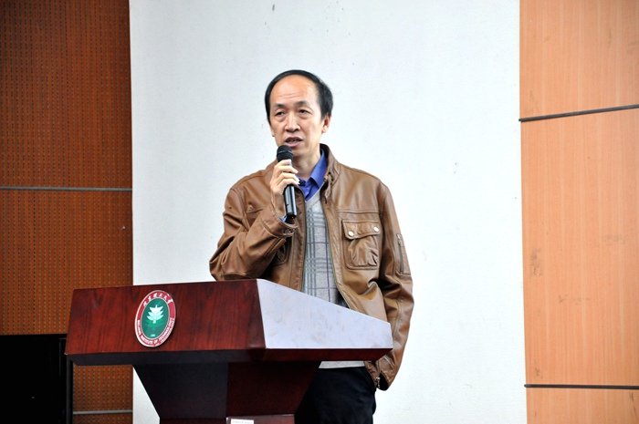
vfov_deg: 9.3
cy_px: 212
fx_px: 2606
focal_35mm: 147
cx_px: 320
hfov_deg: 14.0
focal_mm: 98
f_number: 5.6
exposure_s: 1/8
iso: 1600
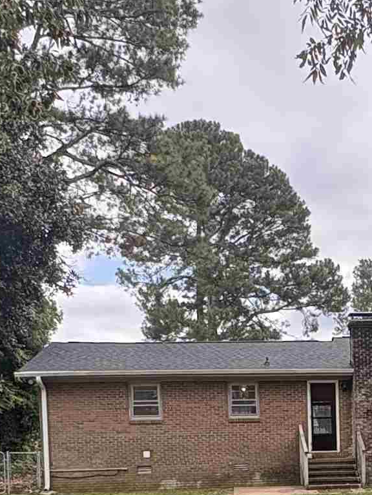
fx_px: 802
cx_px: 373
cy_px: 493
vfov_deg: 31.8
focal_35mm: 56
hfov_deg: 24.9
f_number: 2.2
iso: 64
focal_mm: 2.22
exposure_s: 1/379
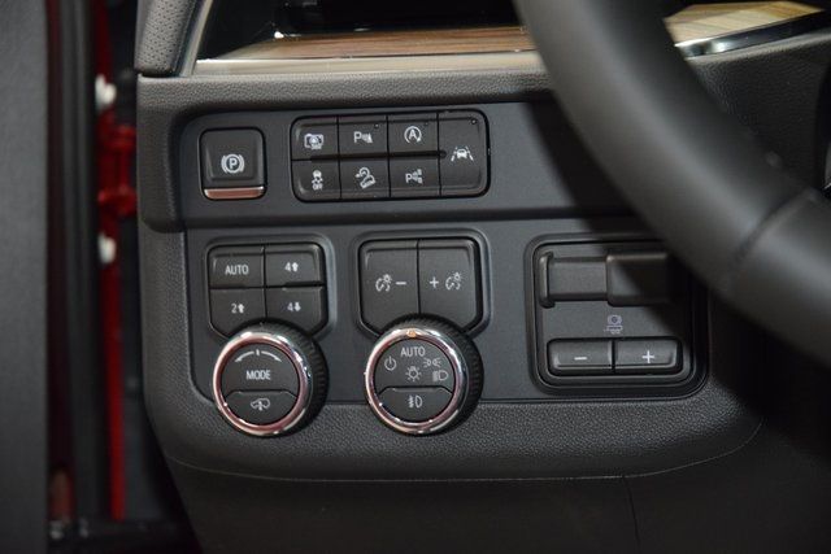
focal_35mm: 105
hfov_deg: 19.5
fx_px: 2424
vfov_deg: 13.0
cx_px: 416
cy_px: 277
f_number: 4.5
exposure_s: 1/50
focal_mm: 70
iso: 2500
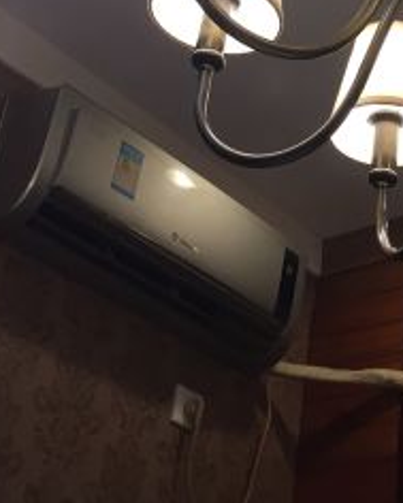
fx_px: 1252
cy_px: 91
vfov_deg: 22.4
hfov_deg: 17.8
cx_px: 414
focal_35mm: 84
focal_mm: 4.15
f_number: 2.2
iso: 40
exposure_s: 1/33
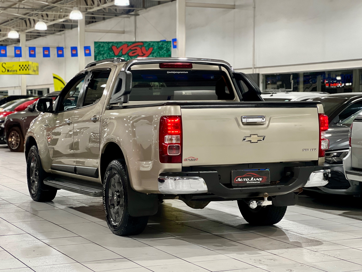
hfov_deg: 25.3
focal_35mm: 77
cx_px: 181
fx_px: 805
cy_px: 136
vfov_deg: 19.1
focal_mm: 9
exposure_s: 1/30
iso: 320
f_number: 2.8
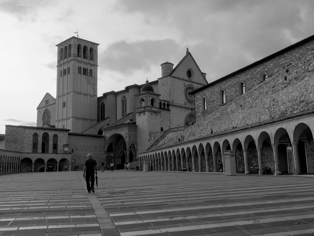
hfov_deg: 44.8
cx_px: 157
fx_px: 381
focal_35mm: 42
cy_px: 118
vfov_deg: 34.4
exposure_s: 1/60
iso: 320
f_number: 16
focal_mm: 21
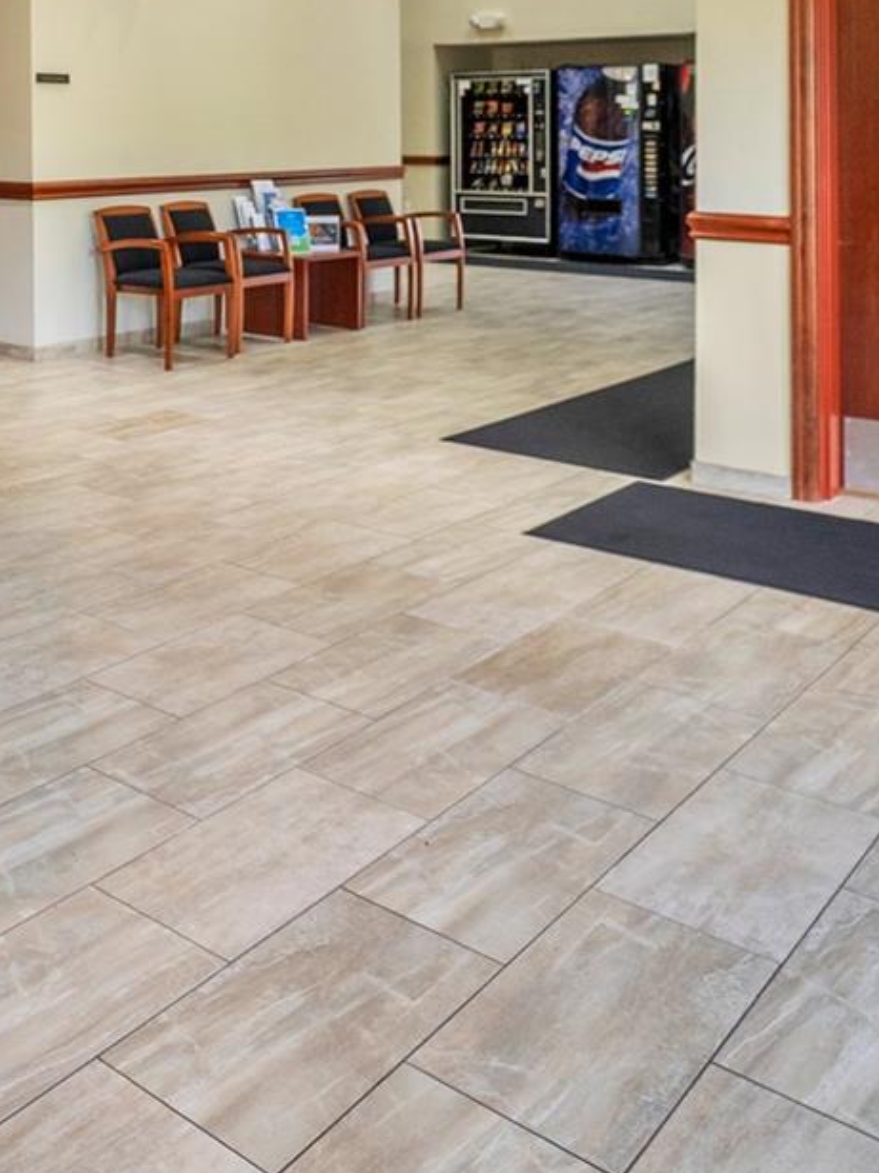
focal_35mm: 35
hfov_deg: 36.8
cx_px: 11
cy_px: 200
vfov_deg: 48.9
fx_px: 1185
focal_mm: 14
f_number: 4
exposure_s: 1/160
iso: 800
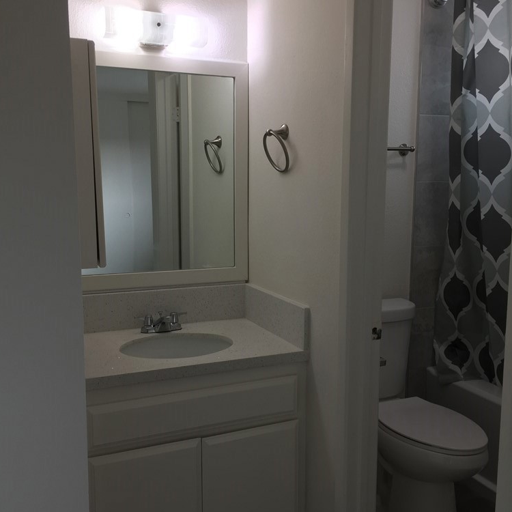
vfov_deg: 47.2
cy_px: 262
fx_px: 586
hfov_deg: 47.2
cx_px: 253
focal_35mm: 35
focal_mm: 4.15
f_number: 2.2
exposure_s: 1/60
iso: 32
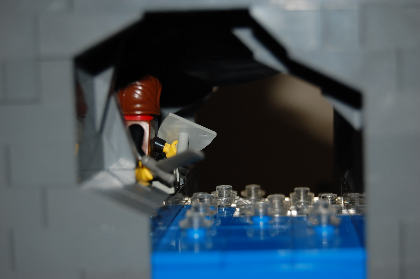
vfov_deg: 16.5
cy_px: 140
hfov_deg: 24.6
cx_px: 210
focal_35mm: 82
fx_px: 962
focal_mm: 55
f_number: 5.6
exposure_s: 1/125
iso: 200
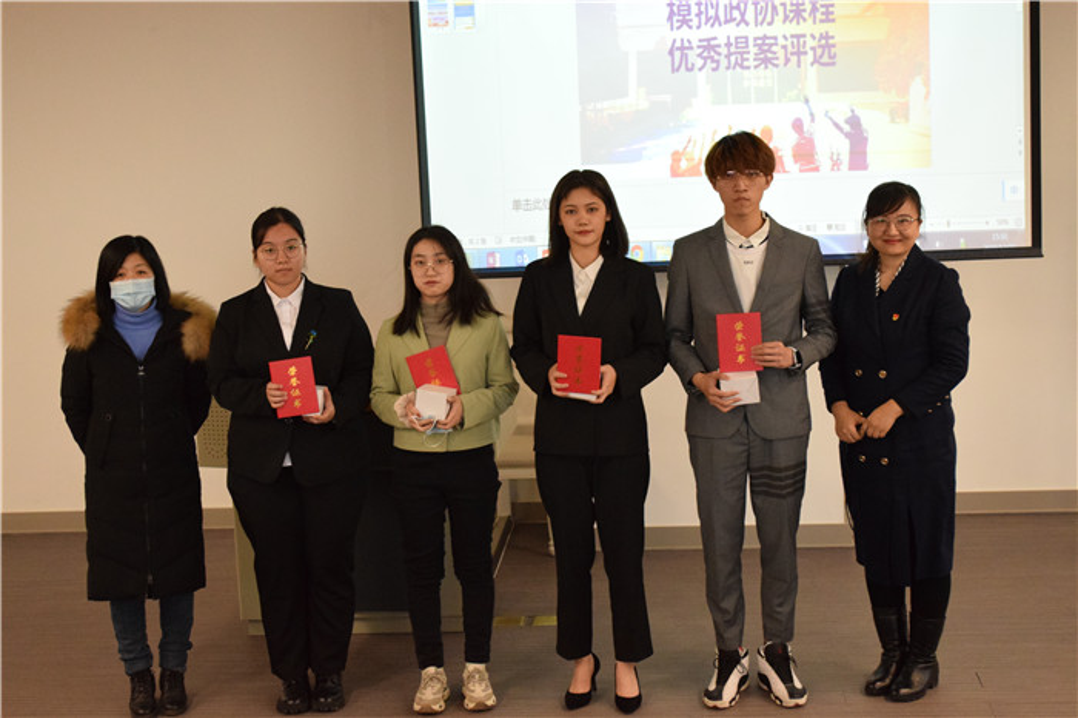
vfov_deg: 23.8
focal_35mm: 57
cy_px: 359
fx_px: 1706
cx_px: 539
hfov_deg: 35.1
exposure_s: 1/125
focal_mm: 38
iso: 4000
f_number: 5
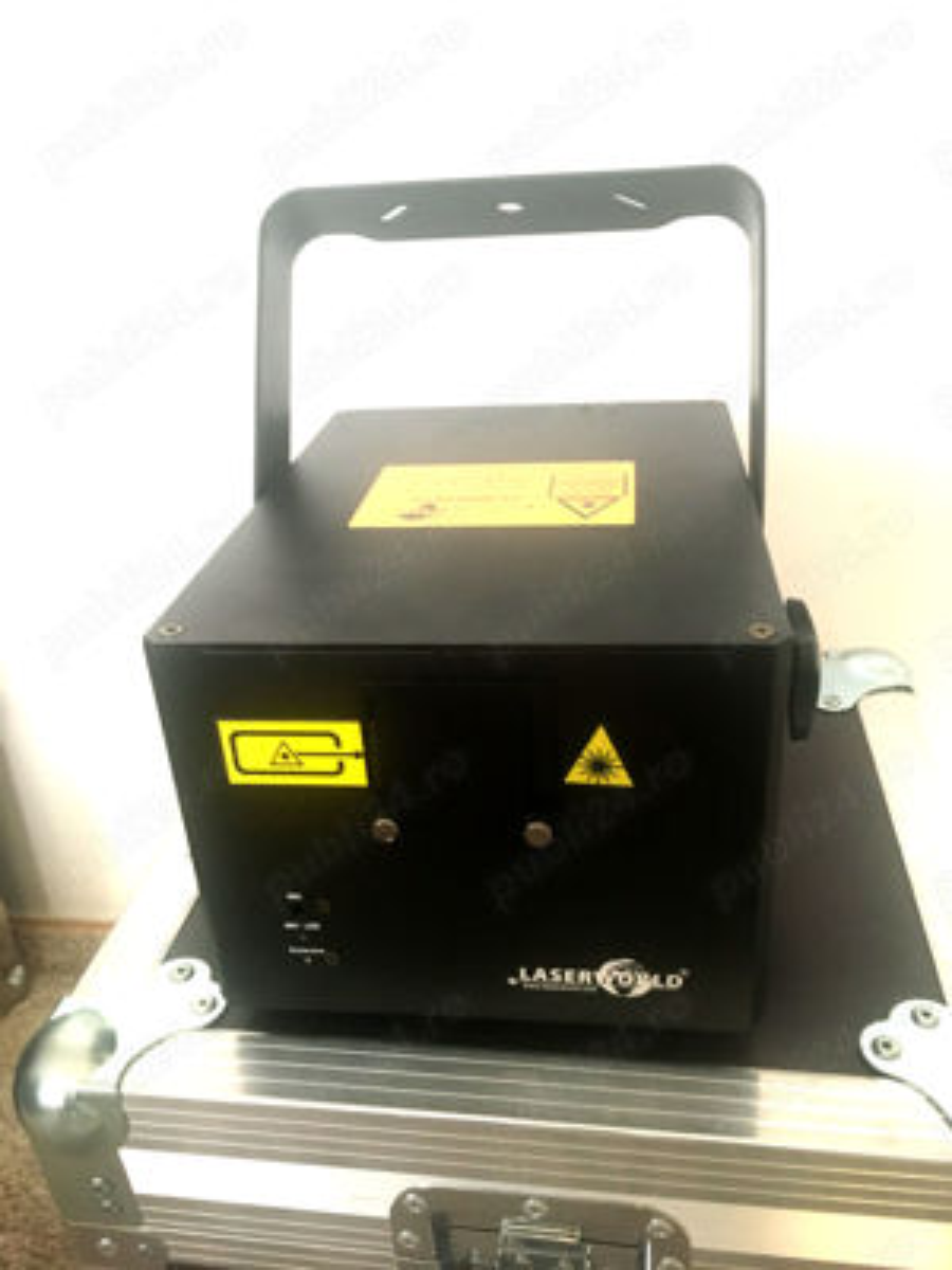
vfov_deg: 61.7
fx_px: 1063
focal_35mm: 29
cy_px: 635
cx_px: 476
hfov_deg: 48.2
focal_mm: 4.15
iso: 160
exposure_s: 1/33
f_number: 2.2
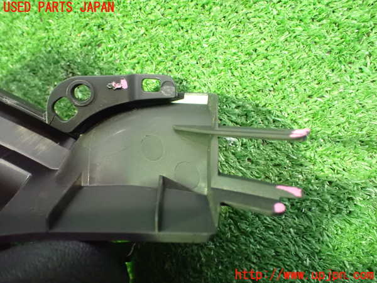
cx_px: 188
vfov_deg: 46.8
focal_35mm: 30
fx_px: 327
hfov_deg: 60.0
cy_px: 142
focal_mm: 5.4
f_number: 2.3
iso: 1600
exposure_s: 1/30
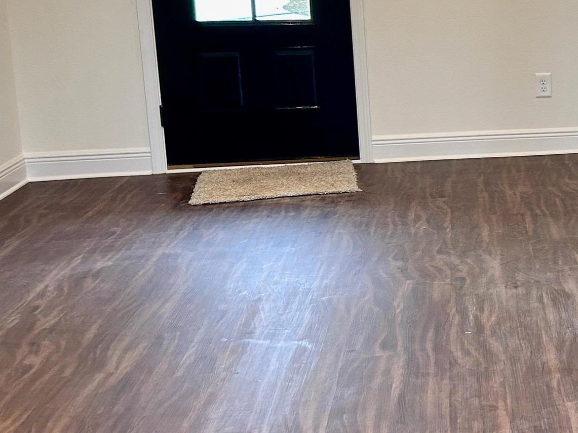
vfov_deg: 20.9
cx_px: 725
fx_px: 1169
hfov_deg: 24.6
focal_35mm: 70
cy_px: 114
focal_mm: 5.7
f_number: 1.5
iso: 100
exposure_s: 1/120
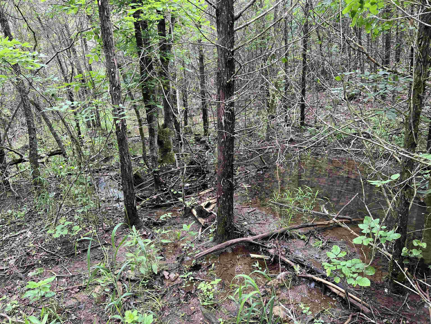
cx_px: 216
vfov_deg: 53.1
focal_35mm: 26
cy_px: 162
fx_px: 324
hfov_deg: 67.3
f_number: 1.5
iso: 125
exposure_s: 1/121
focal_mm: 5.7
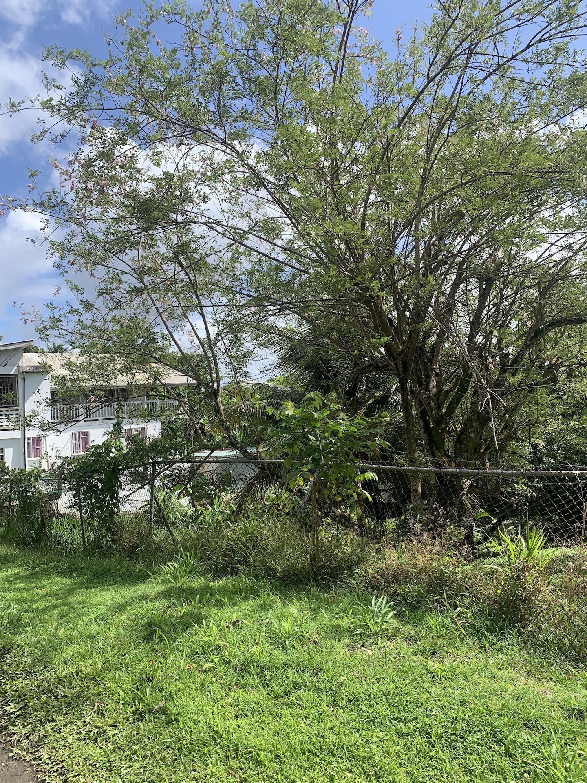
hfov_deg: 53.1
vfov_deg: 67.3
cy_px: 392
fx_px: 588
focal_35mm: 26
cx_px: 294
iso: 25
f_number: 1.8
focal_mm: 4.25
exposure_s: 1/1536
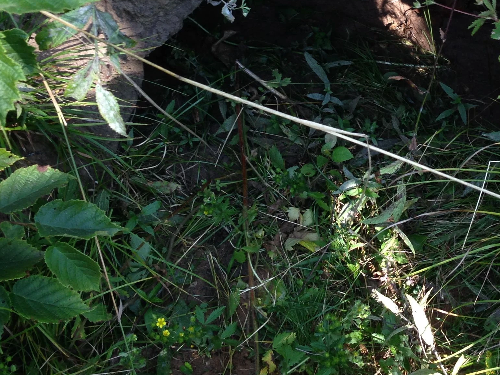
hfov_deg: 27.6
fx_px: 1011
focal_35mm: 70
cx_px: 332
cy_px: 35
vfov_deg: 20.6
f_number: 2.4
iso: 50
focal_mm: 4.12
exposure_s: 1/182
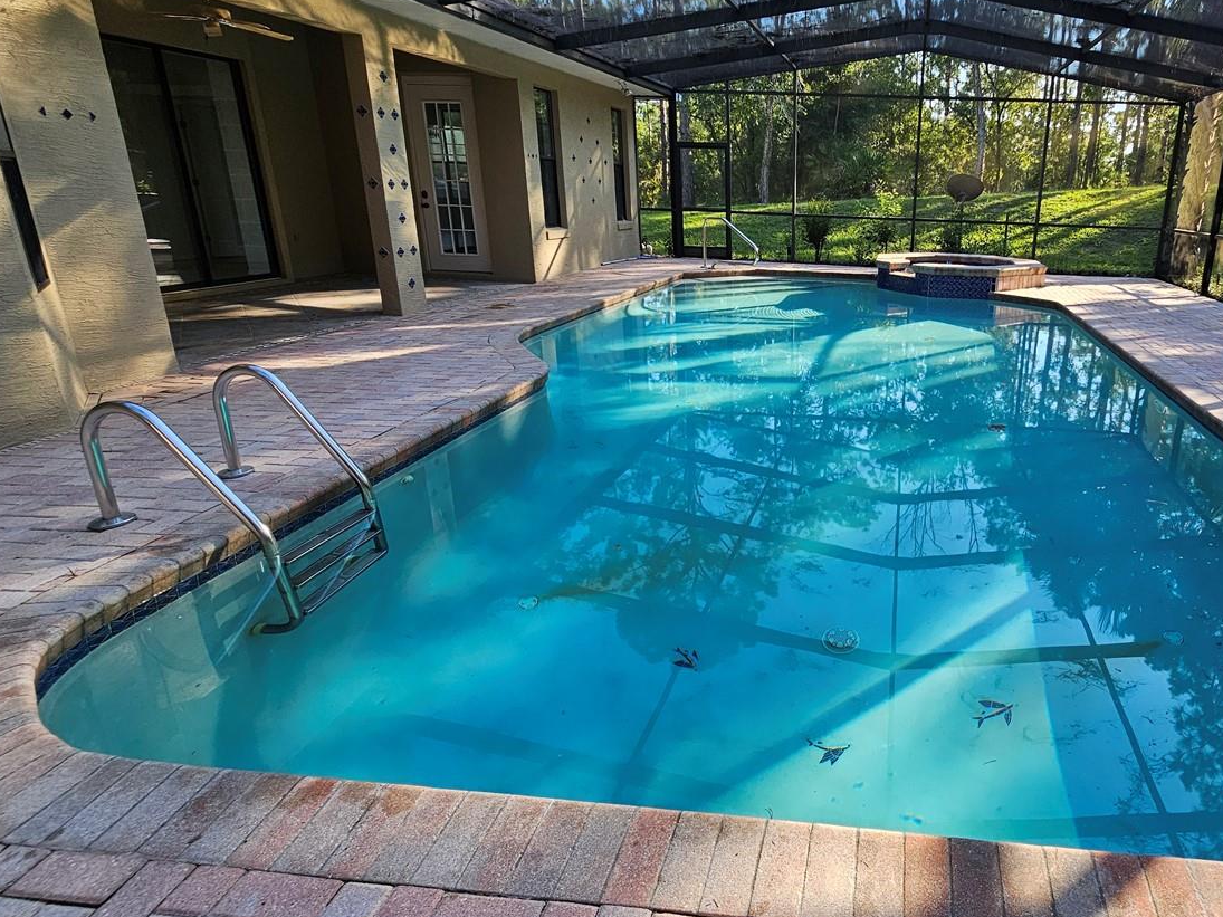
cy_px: 407
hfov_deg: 80.9
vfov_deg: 68.5
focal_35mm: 19
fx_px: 671
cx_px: 844
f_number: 2.2
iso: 50
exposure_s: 1/238
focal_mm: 2.2
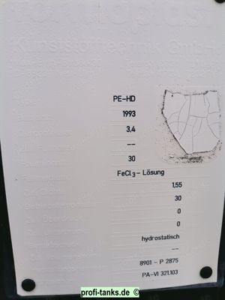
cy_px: 150
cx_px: 112
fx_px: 225
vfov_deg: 67.3
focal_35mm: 26
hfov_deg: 53.1
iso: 125
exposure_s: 1/100
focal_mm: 4.75
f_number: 1.8
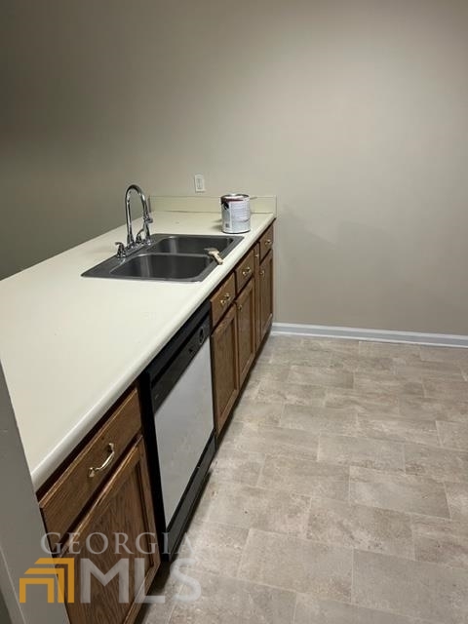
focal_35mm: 26
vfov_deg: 67.3
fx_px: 469
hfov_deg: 53.1
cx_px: 234
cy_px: 312
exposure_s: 1/60
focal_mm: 5.7
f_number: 1.5
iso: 125
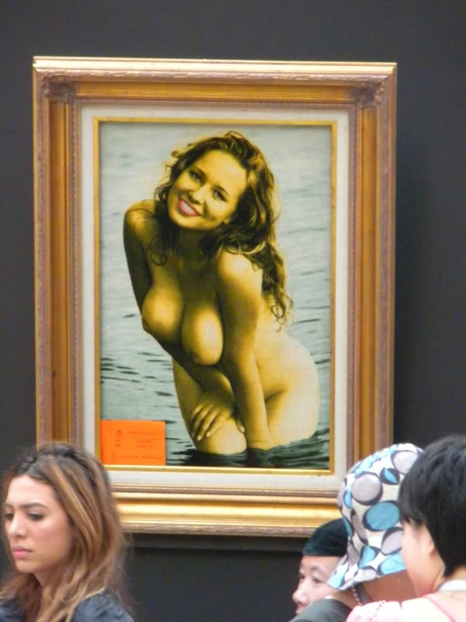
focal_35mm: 260
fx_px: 4667
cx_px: 233
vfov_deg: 7.6
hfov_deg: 5.7
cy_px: 311
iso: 800
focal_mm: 46.2
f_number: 5.3
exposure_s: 1/91.4
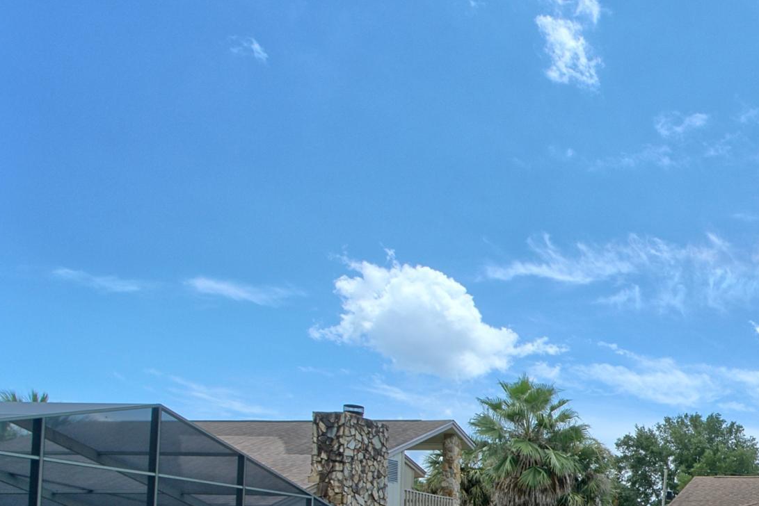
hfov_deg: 39.5
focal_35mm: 33
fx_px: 696
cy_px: 550
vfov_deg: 34.7
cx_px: 927
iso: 200
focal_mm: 12
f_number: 22
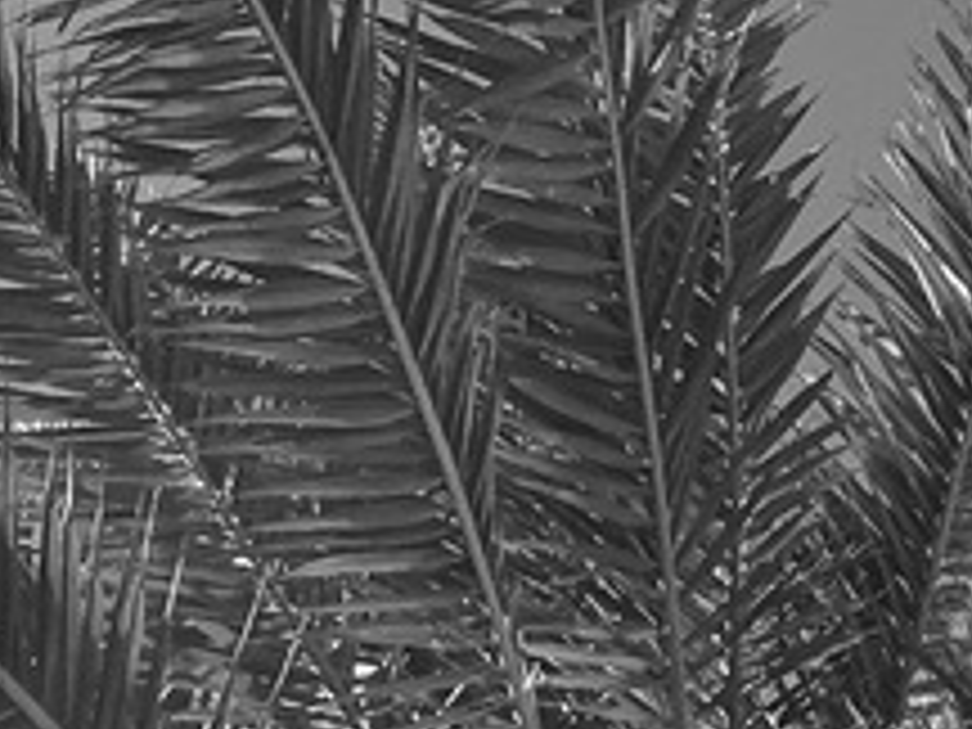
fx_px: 4521
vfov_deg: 8.9
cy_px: 1156
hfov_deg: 11.8
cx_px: -428
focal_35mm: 161
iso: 25
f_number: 2.2
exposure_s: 1/1374
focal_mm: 4.15
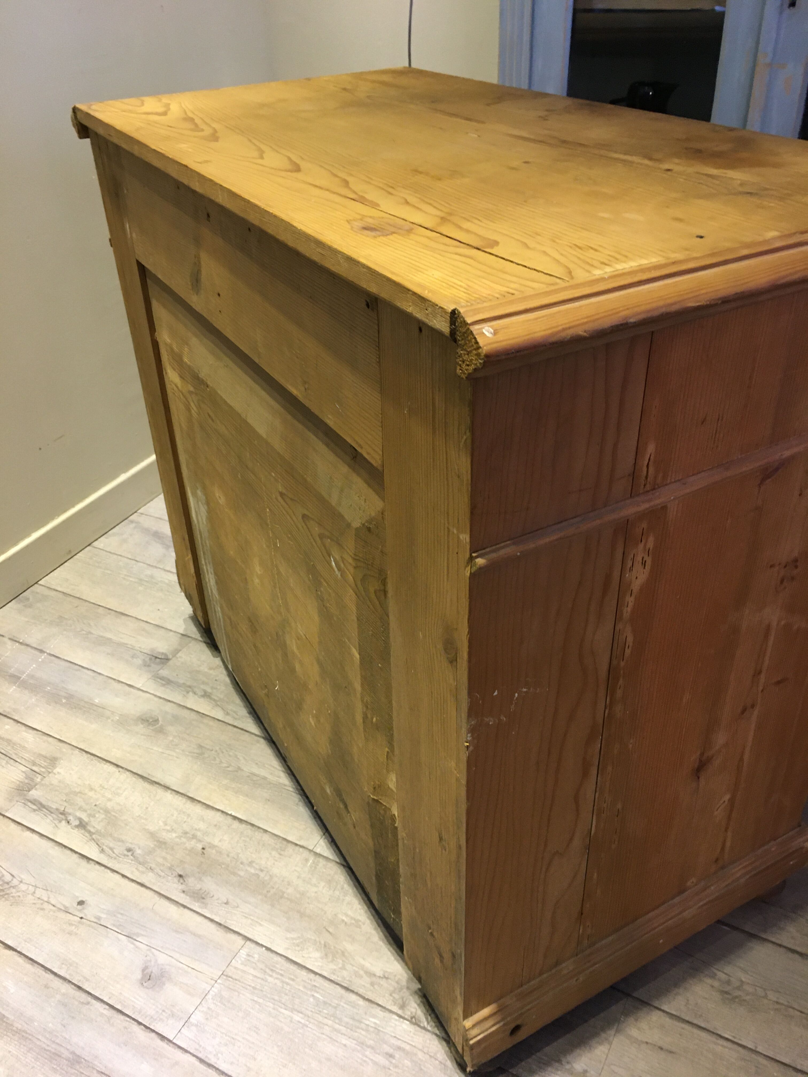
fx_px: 903
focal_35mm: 29
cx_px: 404
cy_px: 538
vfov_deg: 61.7
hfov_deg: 48.2
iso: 160
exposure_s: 1/33
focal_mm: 4.15
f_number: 2.2
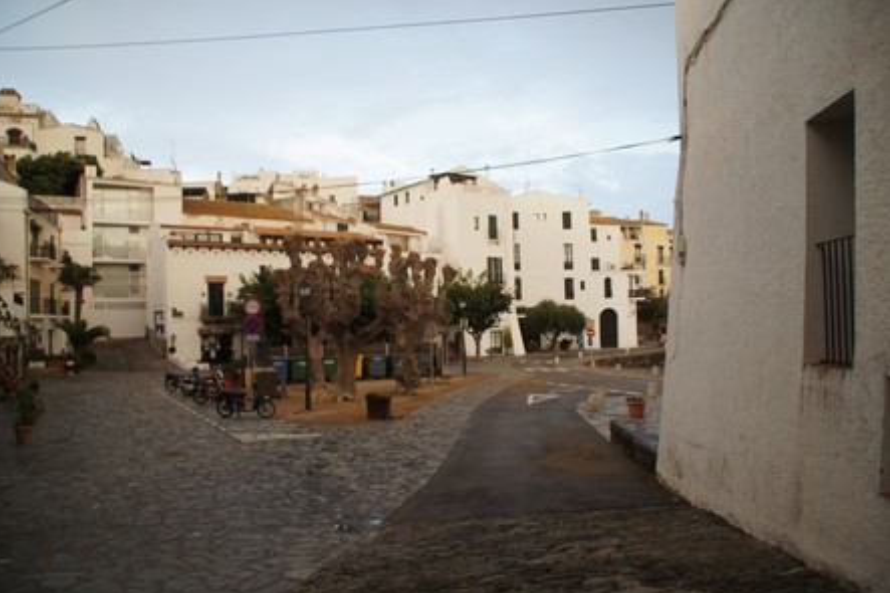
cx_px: 430
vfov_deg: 46.4
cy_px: 301
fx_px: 692
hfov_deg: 65.5
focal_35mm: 28
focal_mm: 18
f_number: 4.5
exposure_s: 1/60
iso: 100
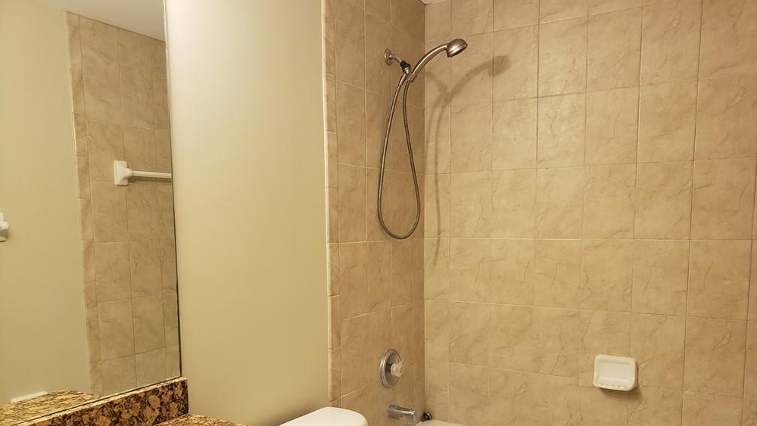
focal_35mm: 29
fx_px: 582
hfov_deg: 66.0
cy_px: 286
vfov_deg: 39.7
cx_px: 385
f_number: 2.4
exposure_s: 1/60
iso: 320
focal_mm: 4.3
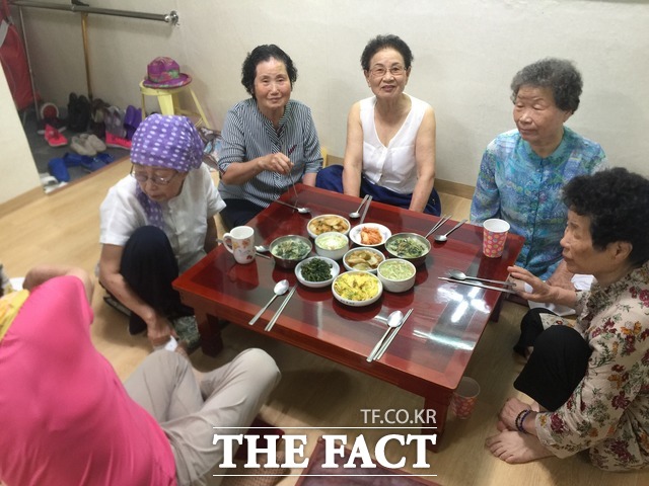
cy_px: 243
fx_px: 544
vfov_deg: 48.2
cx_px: 324
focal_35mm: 29
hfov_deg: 61.7
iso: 64
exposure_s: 1/15
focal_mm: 4.15
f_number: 2.2
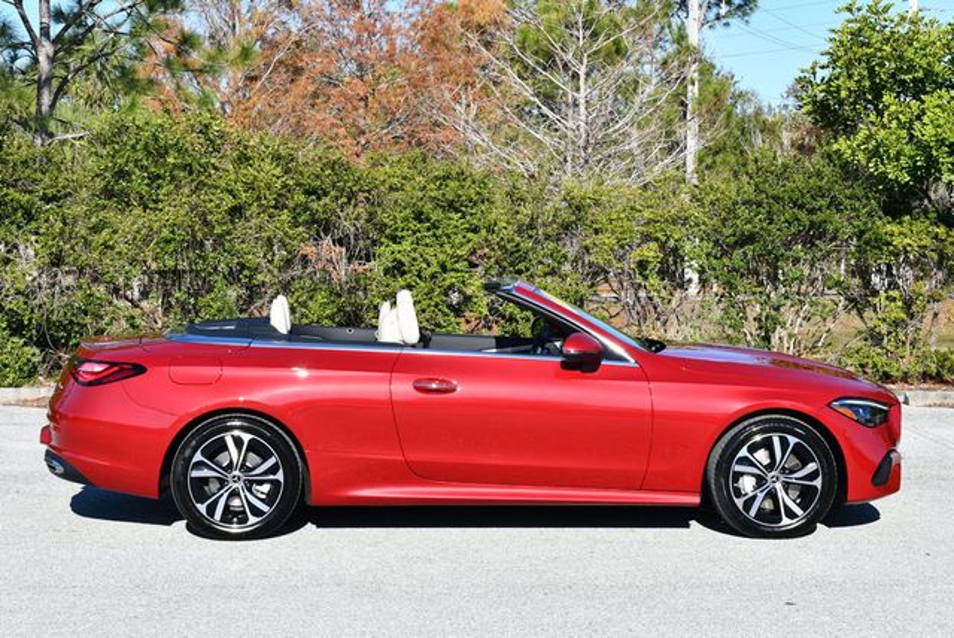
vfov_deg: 19.0
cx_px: 477
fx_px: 1910
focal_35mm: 72
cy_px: 319
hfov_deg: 28.0
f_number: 8
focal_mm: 36
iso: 110
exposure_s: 1/250
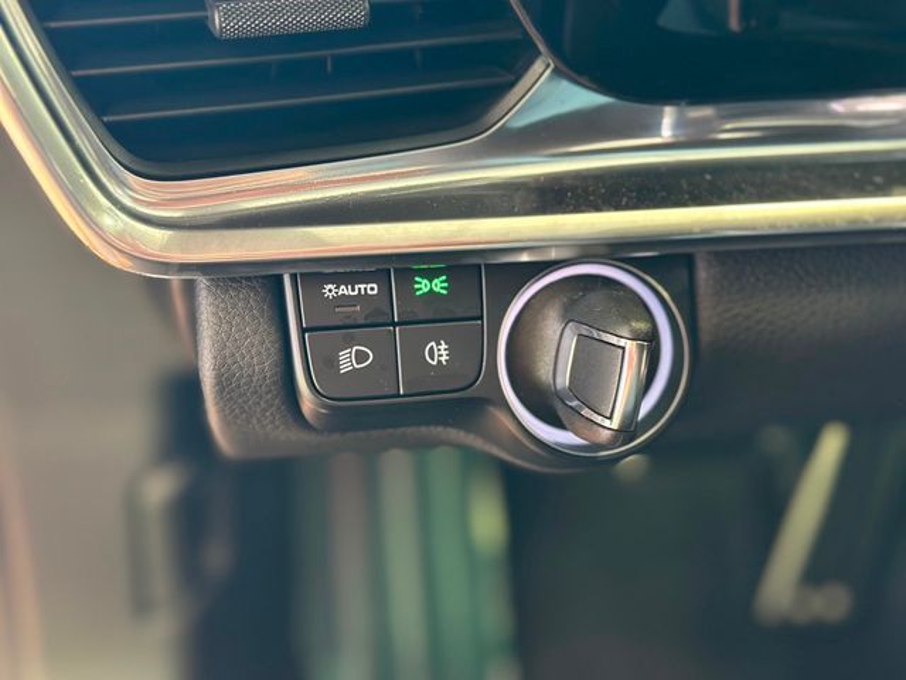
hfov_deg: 39.7
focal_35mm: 48
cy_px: 340
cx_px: 453
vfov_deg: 30.3
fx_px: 1256
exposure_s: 1/40
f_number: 1.78
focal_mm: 6.86
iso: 500
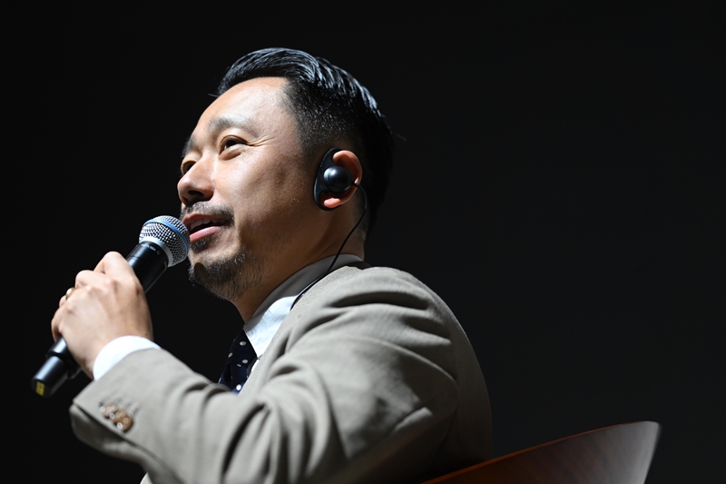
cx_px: 363
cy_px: 242
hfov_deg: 16.1
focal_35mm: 127
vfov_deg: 10.8
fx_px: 2560
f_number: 2
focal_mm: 85
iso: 500
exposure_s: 1/120
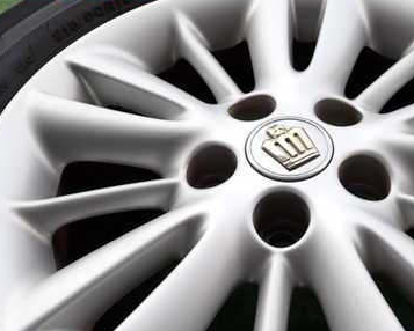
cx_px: 285
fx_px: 503
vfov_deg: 36.0
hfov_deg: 43.9
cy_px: 233
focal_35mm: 41
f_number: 2.8
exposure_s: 1/640
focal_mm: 4.5
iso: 100
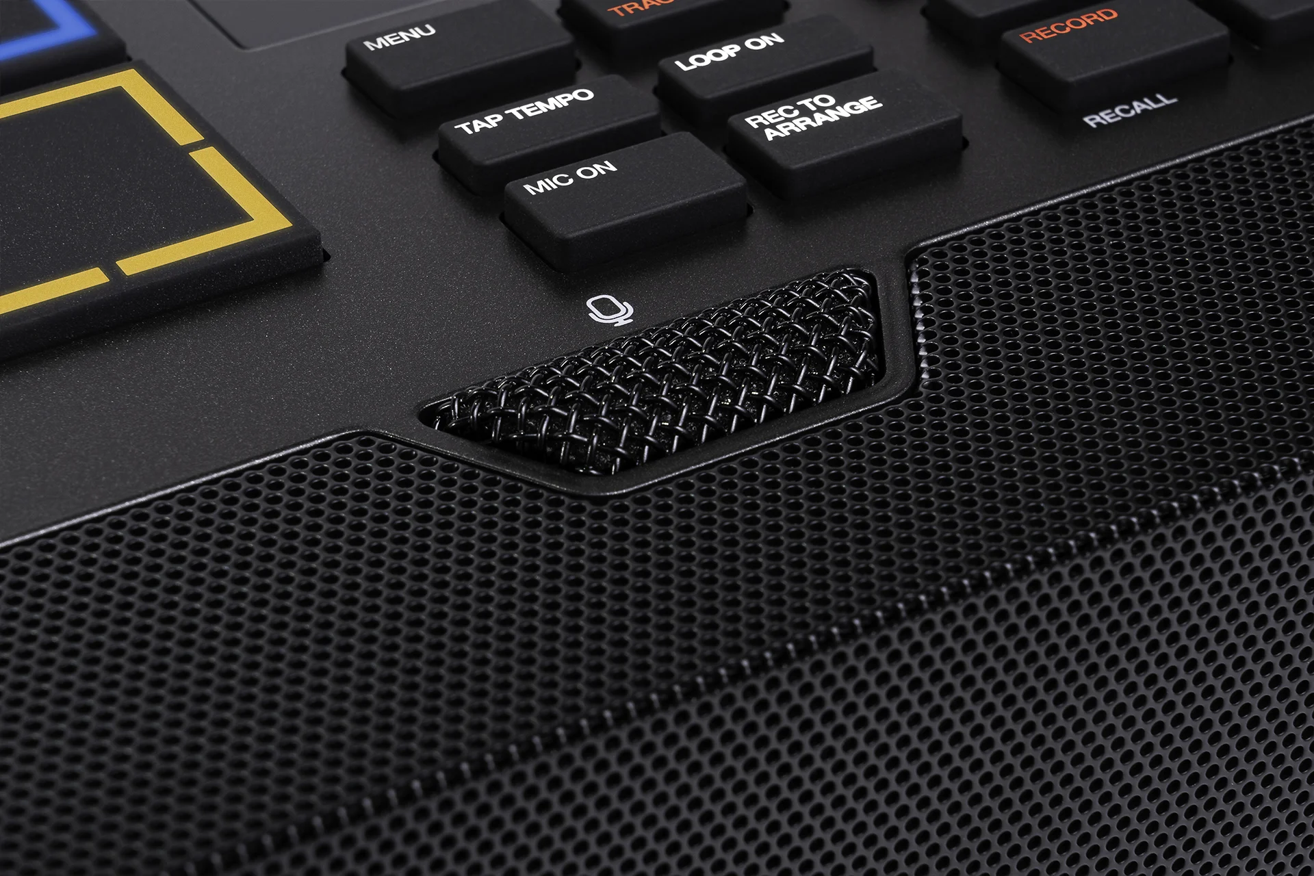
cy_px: 438
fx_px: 3832
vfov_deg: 13.0
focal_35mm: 105
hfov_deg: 19.5
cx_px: 657
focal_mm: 105
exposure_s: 1/6
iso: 320
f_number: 22
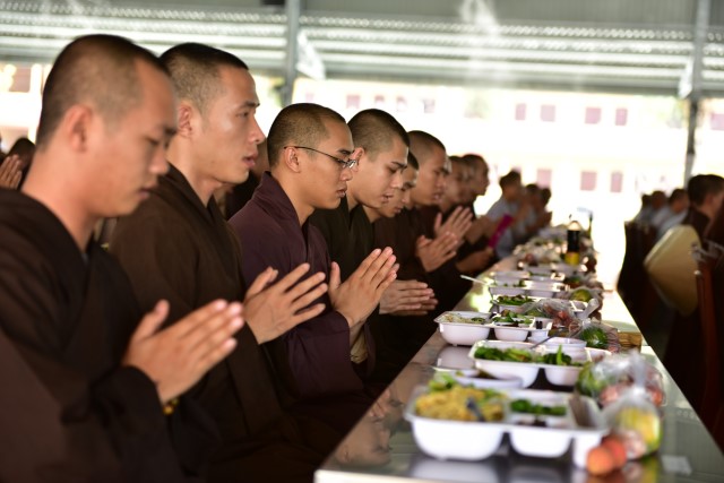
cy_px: 242
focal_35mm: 70
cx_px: 362
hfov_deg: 28.8
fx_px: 1408
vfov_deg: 19.5
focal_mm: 70
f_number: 2.8
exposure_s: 1/80
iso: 160
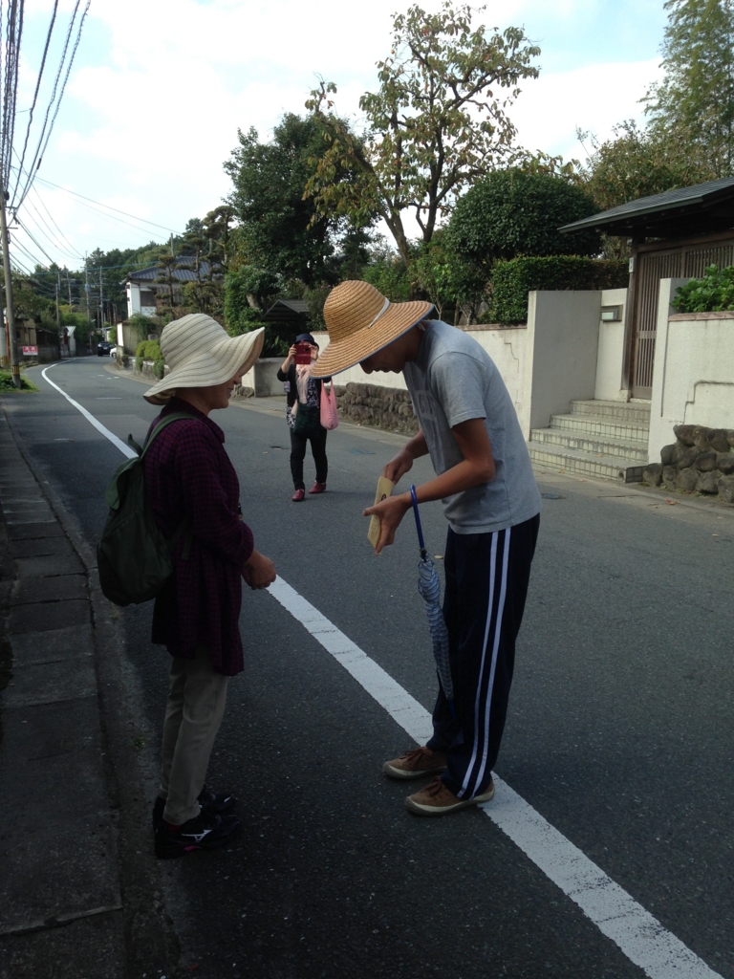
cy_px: 490
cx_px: 367
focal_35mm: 33
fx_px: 933
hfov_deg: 42.9
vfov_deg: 55.4
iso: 50
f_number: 2.4
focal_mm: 4.12
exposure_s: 1/638
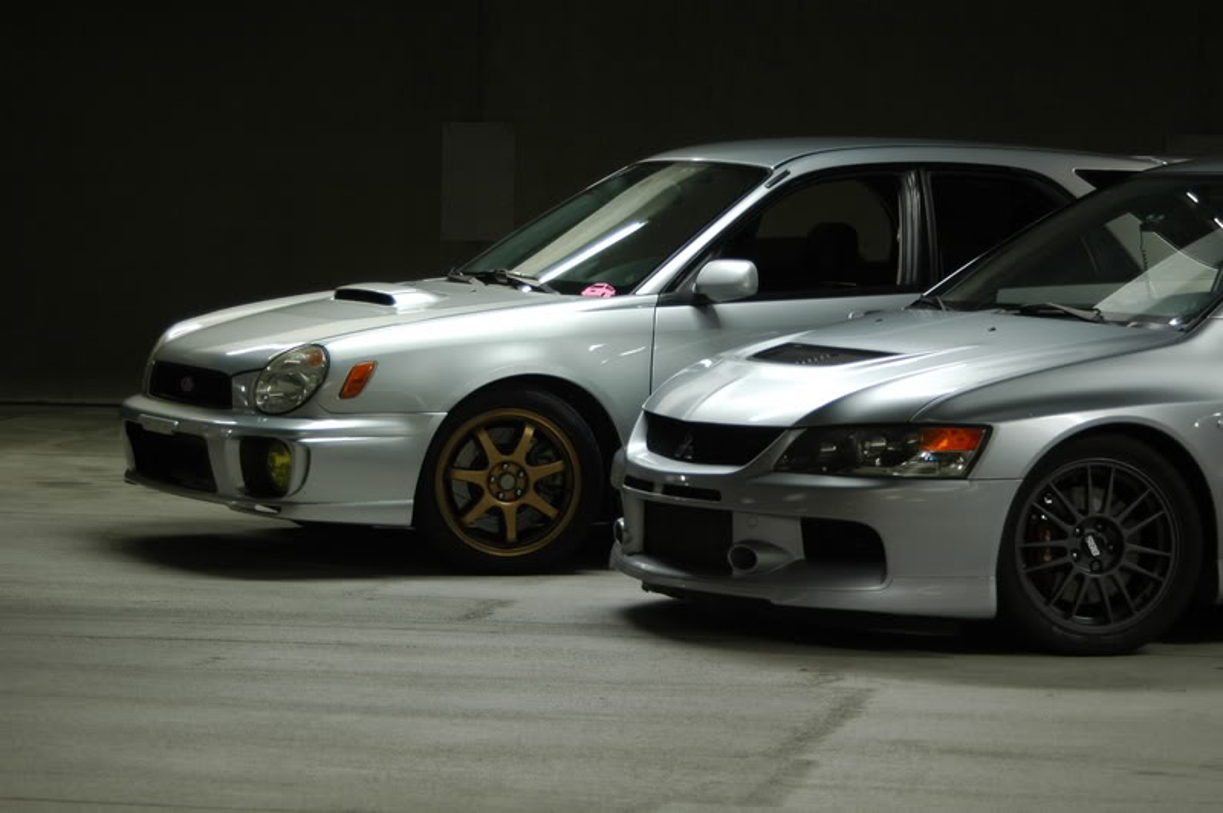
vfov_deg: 11.7
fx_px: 3971
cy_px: 406
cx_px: 612
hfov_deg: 17.5
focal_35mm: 117
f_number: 6.3
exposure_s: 1/2
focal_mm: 78
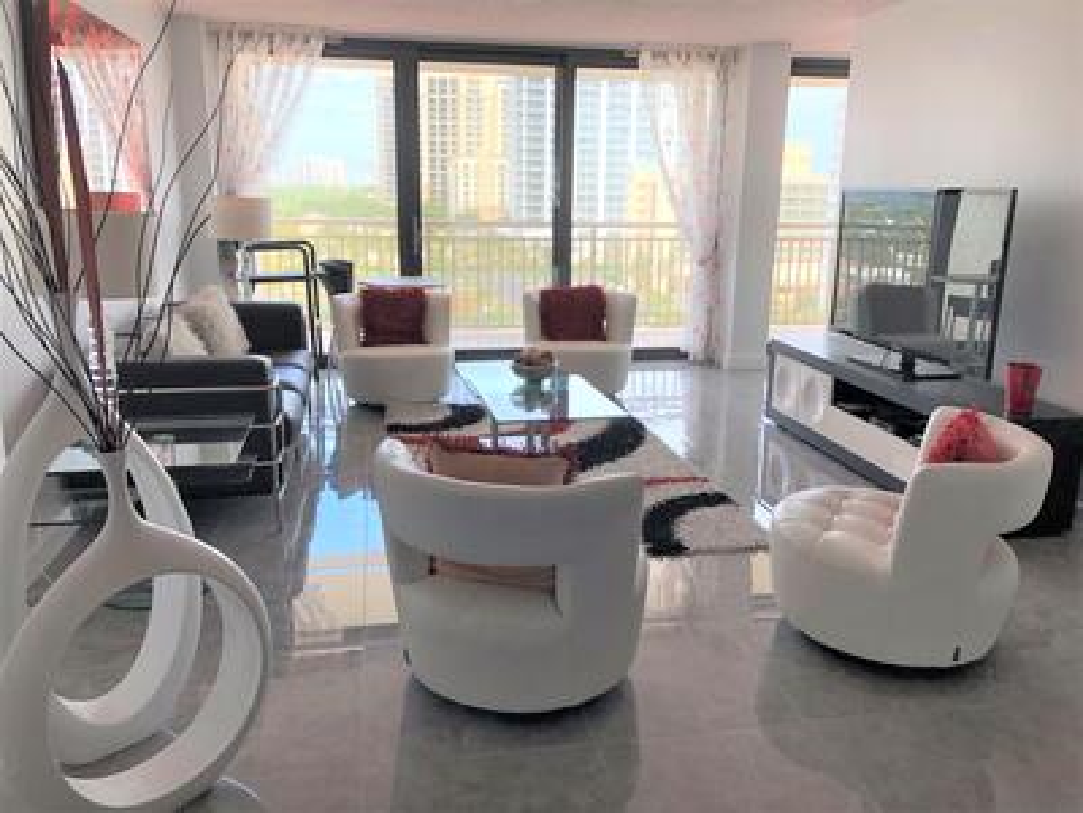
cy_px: 406
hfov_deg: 63.4
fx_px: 876
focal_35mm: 28
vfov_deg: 49.7
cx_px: 542
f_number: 1.8
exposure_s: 1/188
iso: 20
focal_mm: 4
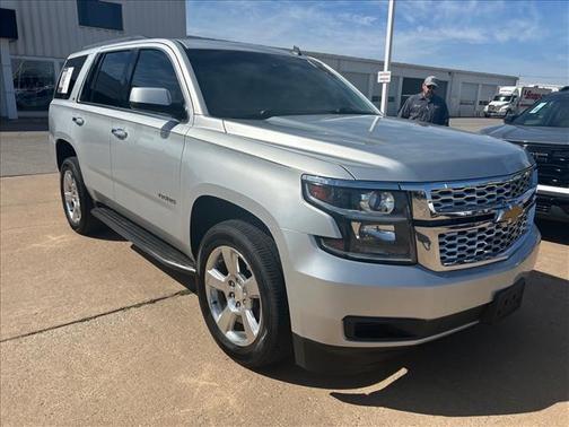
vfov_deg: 53.1
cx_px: 284
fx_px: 427
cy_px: 214
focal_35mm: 26
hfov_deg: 67.3
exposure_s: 1/7463
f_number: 1.5
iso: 50
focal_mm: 5.7
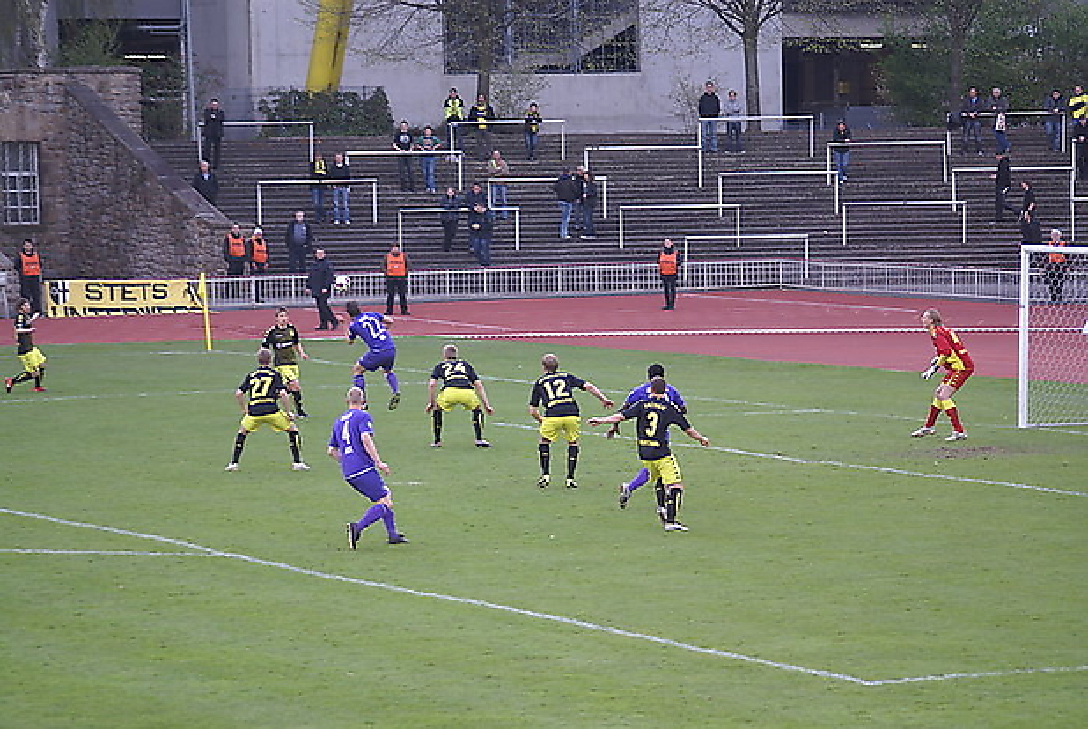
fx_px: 4540
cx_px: 544
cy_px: 364
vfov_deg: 9.2
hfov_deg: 13.7
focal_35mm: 150
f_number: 4
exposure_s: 1/320
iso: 320
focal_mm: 100
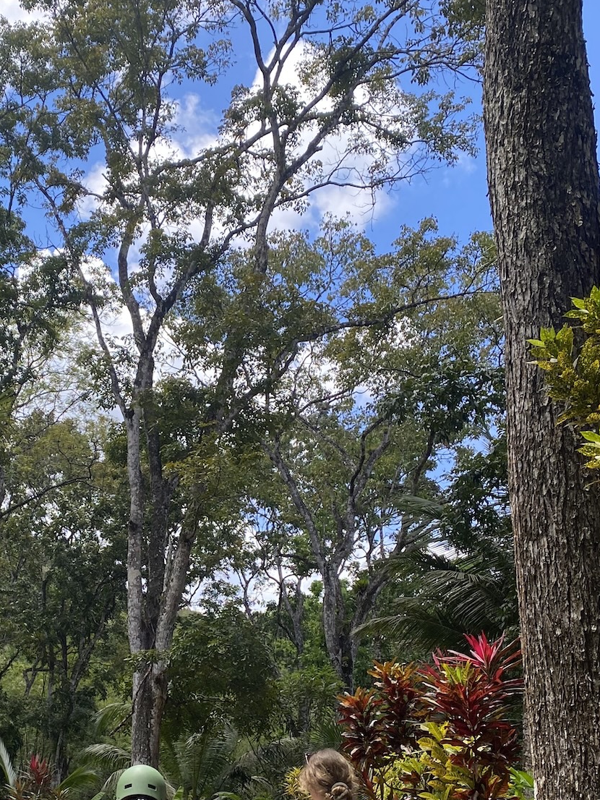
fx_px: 1086
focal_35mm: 47
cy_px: 558
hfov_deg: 30.2
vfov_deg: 39.7
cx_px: 125
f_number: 1.8
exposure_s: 1/651
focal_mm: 4.25
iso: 32
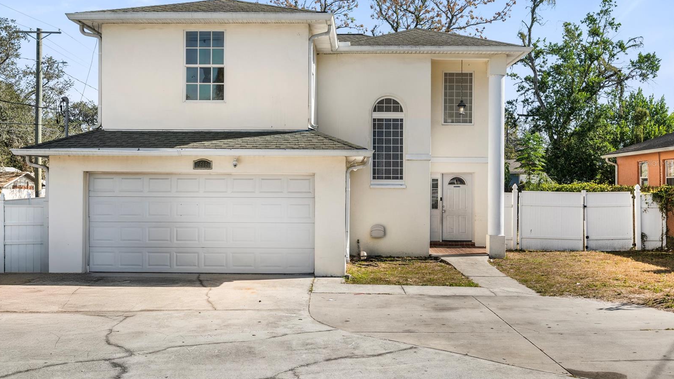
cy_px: 163
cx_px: 336
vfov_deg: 32.0
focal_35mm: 37
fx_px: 661
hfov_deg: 54.0
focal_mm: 35
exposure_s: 1/13
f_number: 8
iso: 100
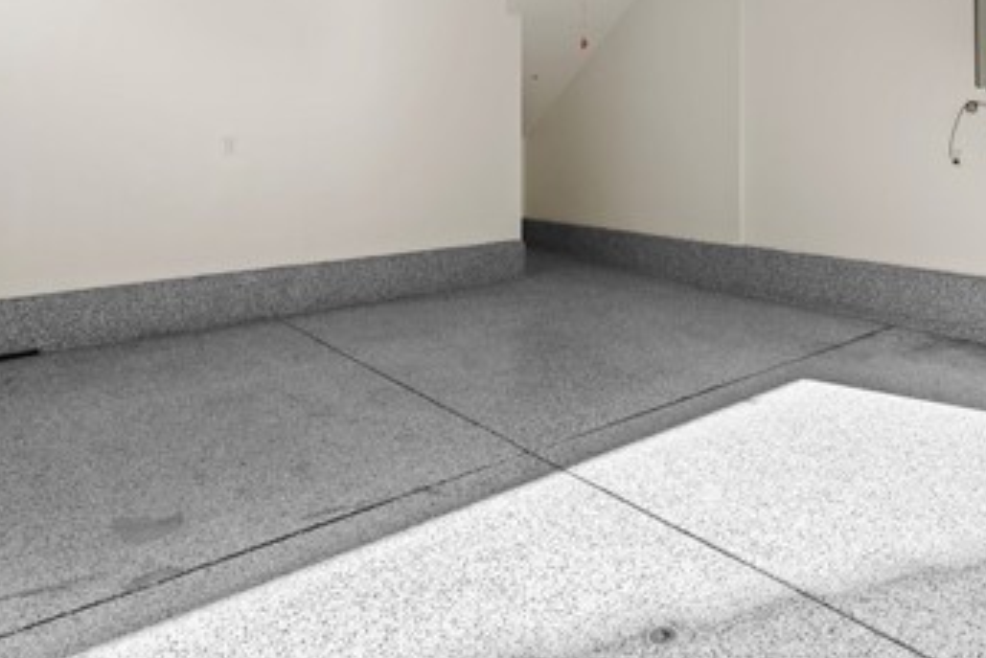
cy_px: 134
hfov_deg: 62.9
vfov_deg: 44.2
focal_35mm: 28
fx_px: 767
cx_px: 699
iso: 500
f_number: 4.5
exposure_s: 1/800
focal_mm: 15
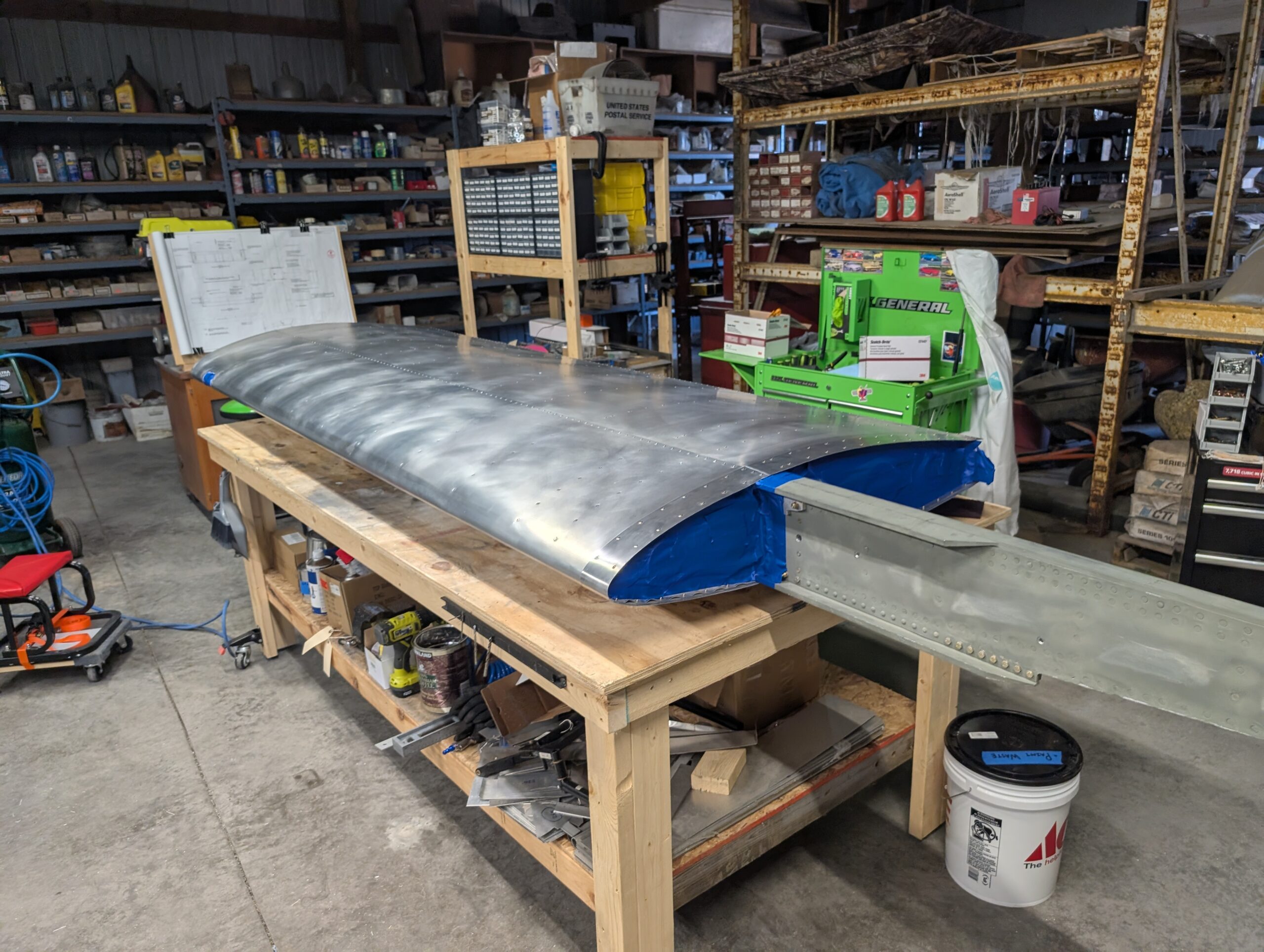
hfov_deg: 71.5
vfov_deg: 56.9
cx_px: 632
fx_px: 878
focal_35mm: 24
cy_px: 476
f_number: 1.68
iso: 27
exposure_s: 1/120
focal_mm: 6.9
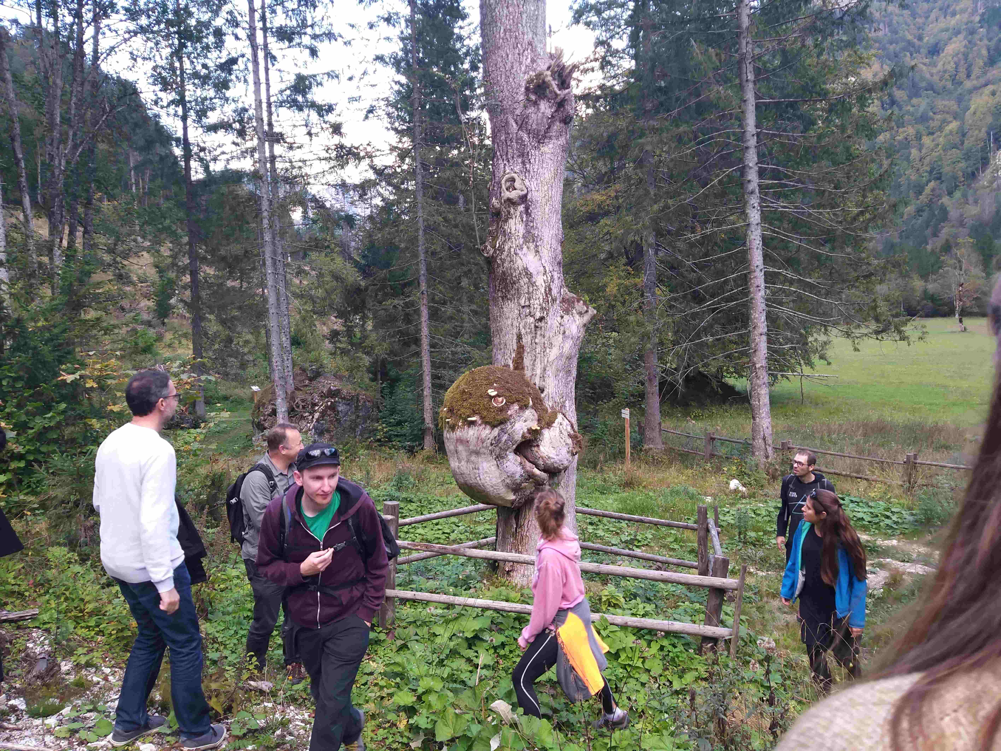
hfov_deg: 65.3
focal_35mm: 27
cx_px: 500
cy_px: 376
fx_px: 781
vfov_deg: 51.4
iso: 64
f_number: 1.7
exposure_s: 1/100
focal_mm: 3.93
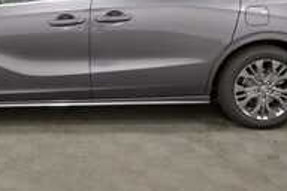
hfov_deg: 39.2
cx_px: 100
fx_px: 399
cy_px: 17
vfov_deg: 26.1
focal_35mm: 50
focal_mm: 16
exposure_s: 1/125
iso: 900
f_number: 5
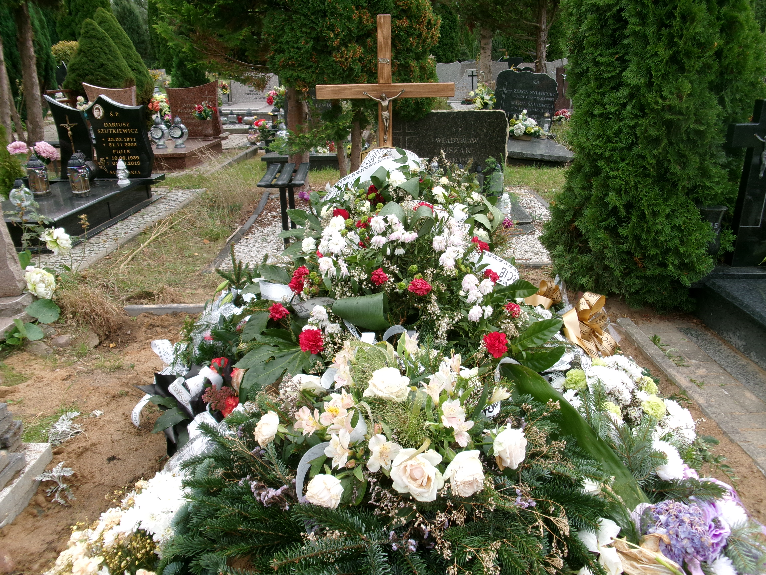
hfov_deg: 63.4
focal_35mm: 28
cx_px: 383
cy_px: 288
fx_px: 620
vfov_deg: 49.7
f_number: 3.9
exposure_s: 1/200
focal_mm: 5.1
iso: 100
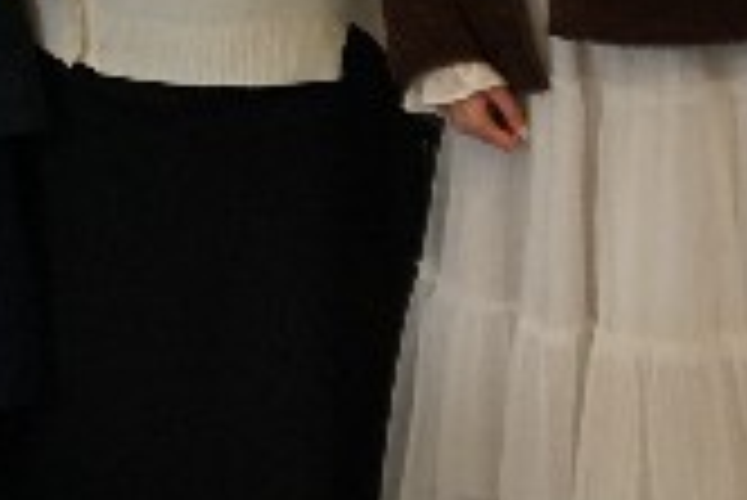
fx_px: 3074
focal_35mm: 148
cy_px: -329
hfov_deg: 11.3
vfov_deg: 9.0
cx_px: -1107
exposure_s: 1/125
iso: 1000
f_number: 3.5
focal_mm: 24
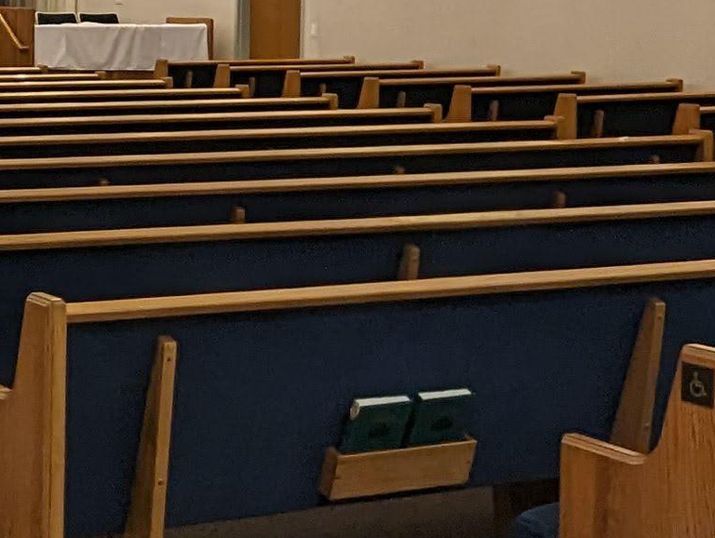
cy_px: 55
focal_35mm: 85
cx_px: -110
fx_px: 1758
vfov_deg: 17.2
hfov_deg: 21.6
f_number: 2.2
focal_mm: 2.35
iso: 58
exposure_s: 1/39.6
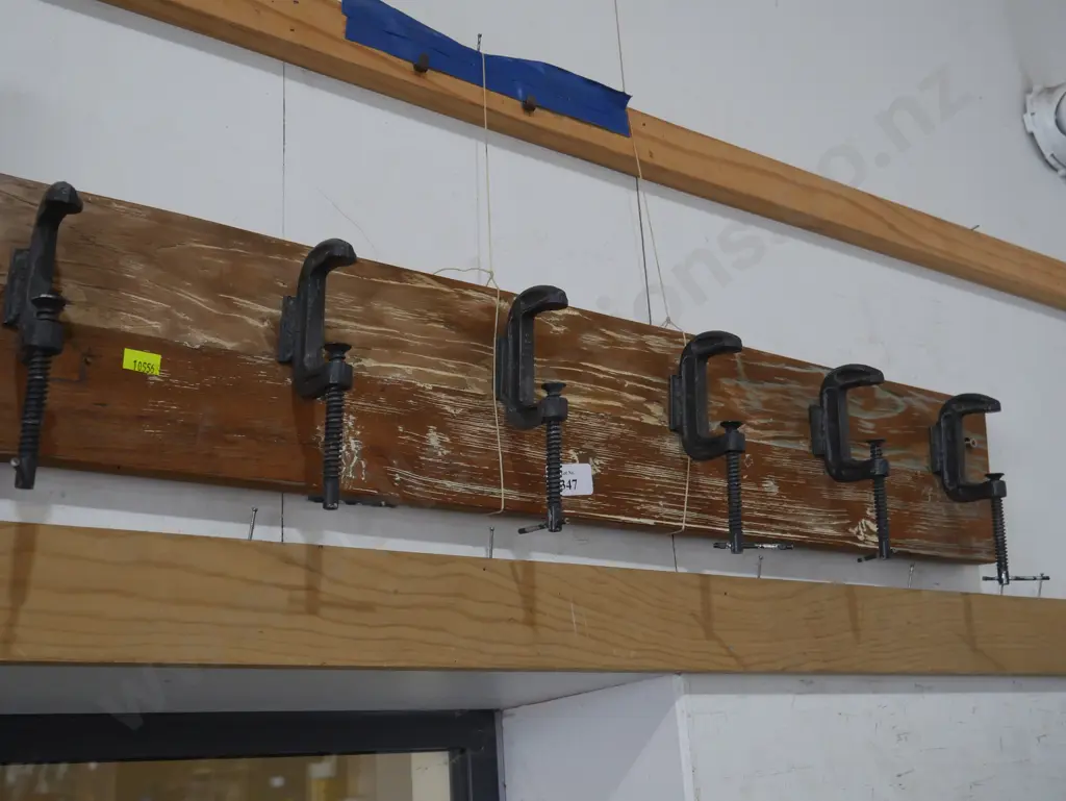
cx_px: 533
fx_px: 1232
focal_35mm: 40
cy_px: 400
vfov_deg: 36.0
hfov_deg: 46.8
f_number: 4.4
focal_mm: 20
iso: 800
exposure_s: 1/60
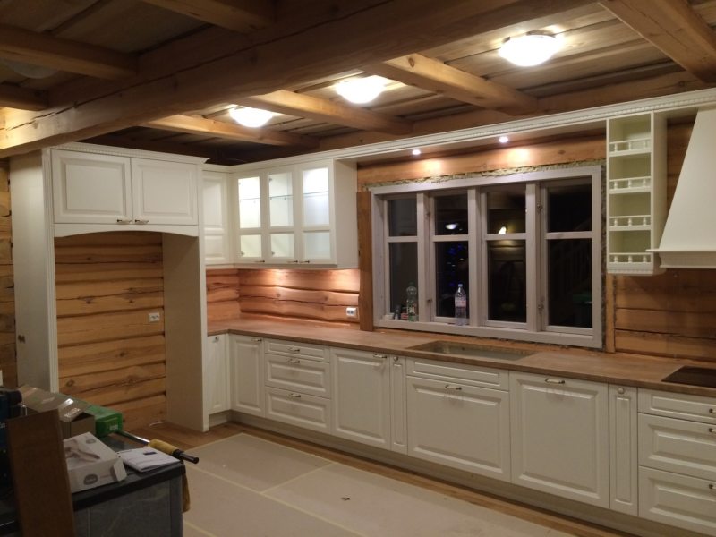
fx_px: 600
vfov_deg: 48.2
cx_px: 358
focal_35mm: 29
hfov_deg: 61.7
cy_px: 268
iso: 200
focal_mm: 4.15
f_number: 2.2
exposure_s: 1/33
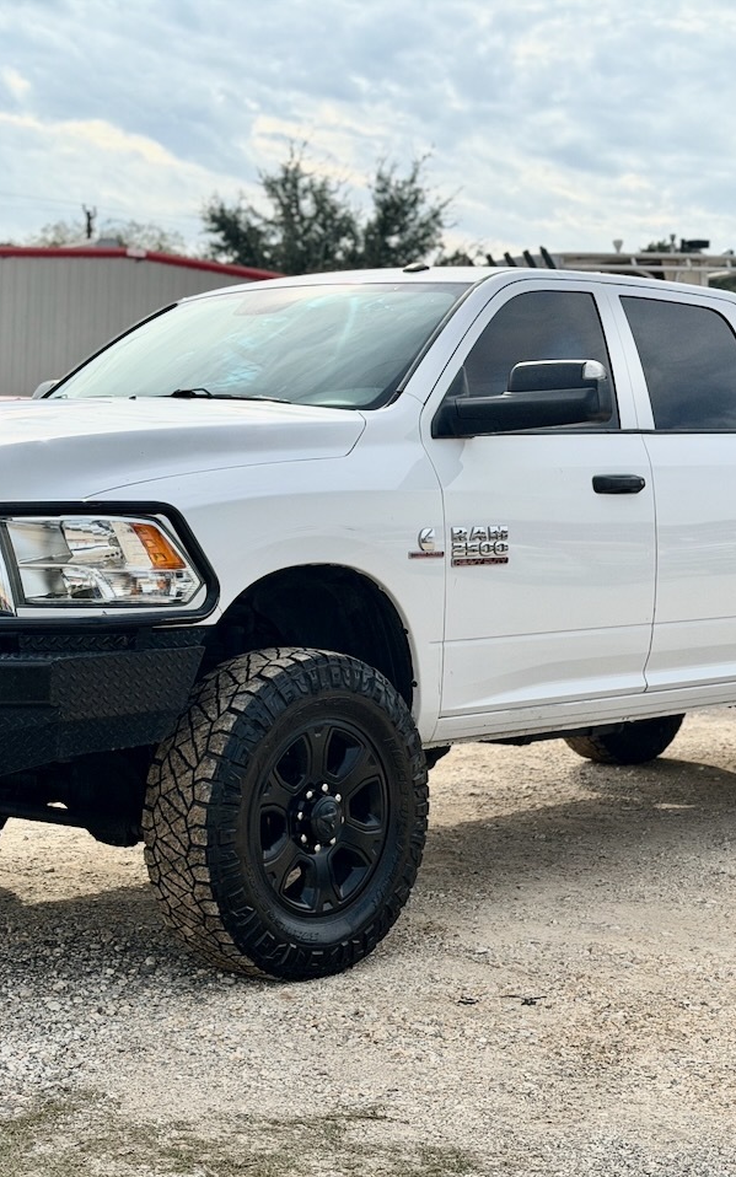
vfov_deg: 30.2
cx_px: 345
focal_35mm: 68
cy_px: 588
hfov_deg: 19.1
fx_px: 2182
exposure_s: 1/7874
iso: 80
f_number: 1.78
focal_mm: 6.76
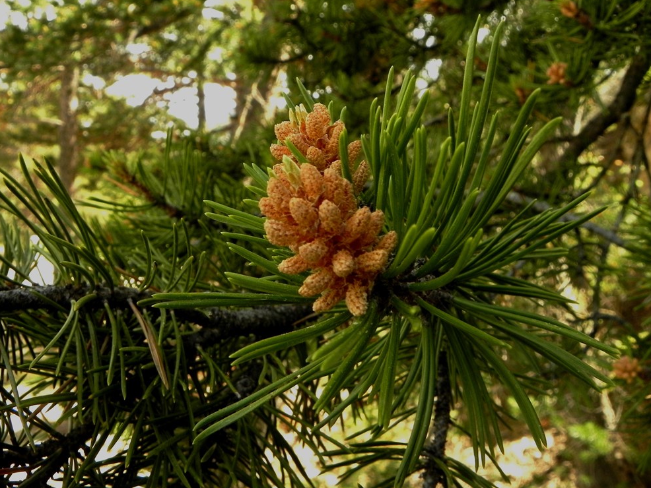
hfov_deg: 65.3
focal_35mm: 27
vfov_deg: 51.4
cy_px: 244
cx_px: 314
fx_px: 508
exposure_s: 1/126
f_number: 4.5
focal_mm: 4.6
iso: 160
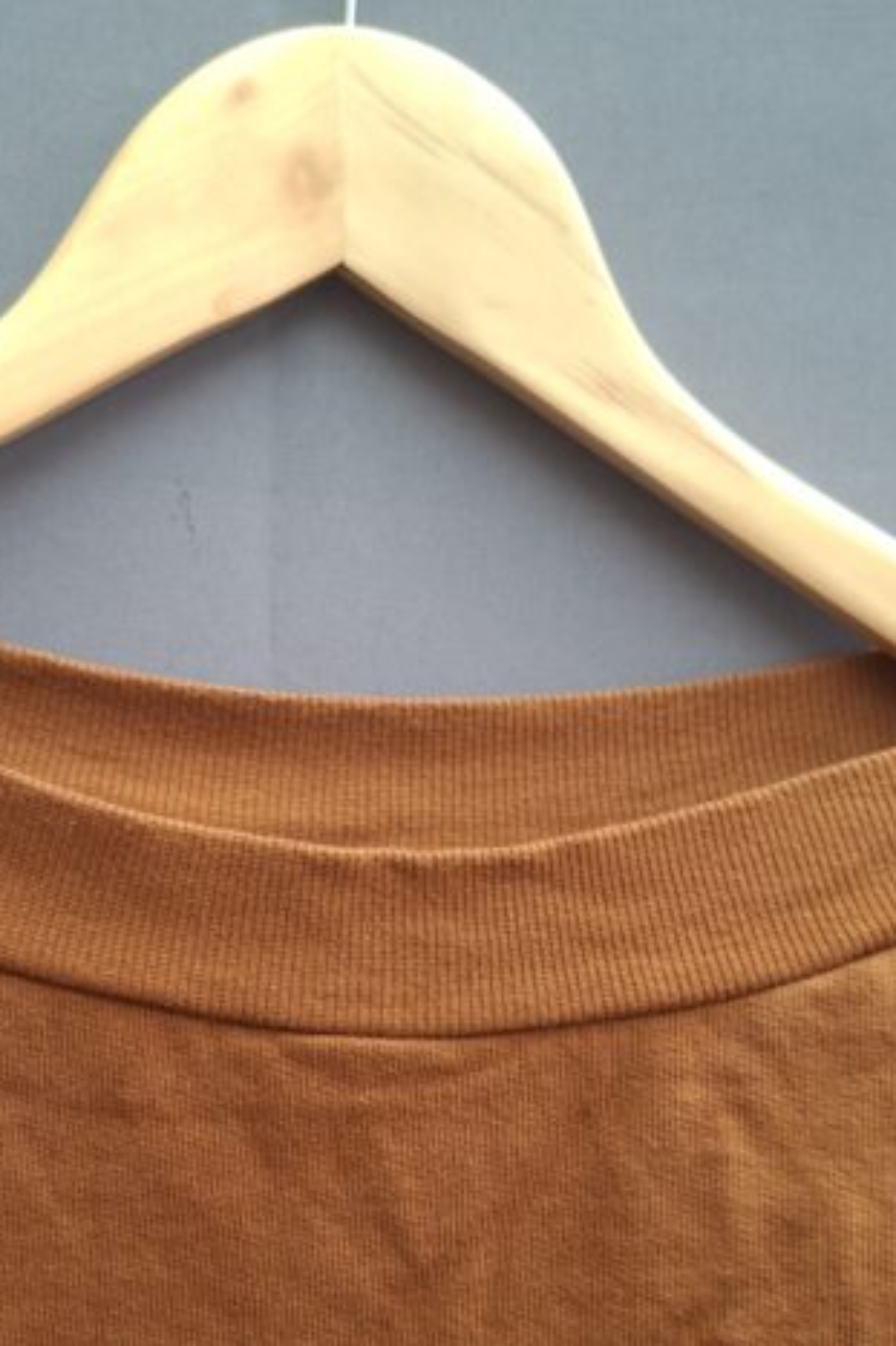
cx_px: 337
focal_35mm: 41
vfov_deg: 46.5
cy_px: 917
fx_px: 1532
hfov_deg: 32.5
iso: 100
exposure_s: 1/100
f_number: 1.8
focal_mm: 5.54
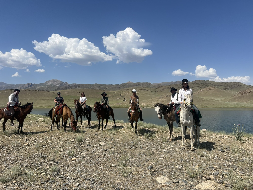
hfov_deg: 67.3
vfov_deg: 53.1
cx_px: 126
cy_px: 95
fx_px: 190
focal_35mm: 26
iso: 50
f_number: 1.5
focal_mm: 5.7
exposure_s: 1/6579
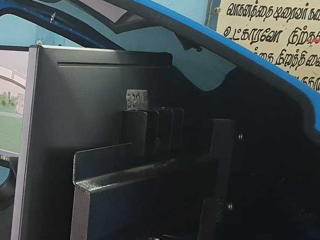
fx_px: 813
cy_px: 222
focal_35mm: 88
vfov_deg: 16.5
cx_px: -183
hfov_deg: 19.1
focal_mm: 4.3
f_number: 2.4
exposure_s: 1/33
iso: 320
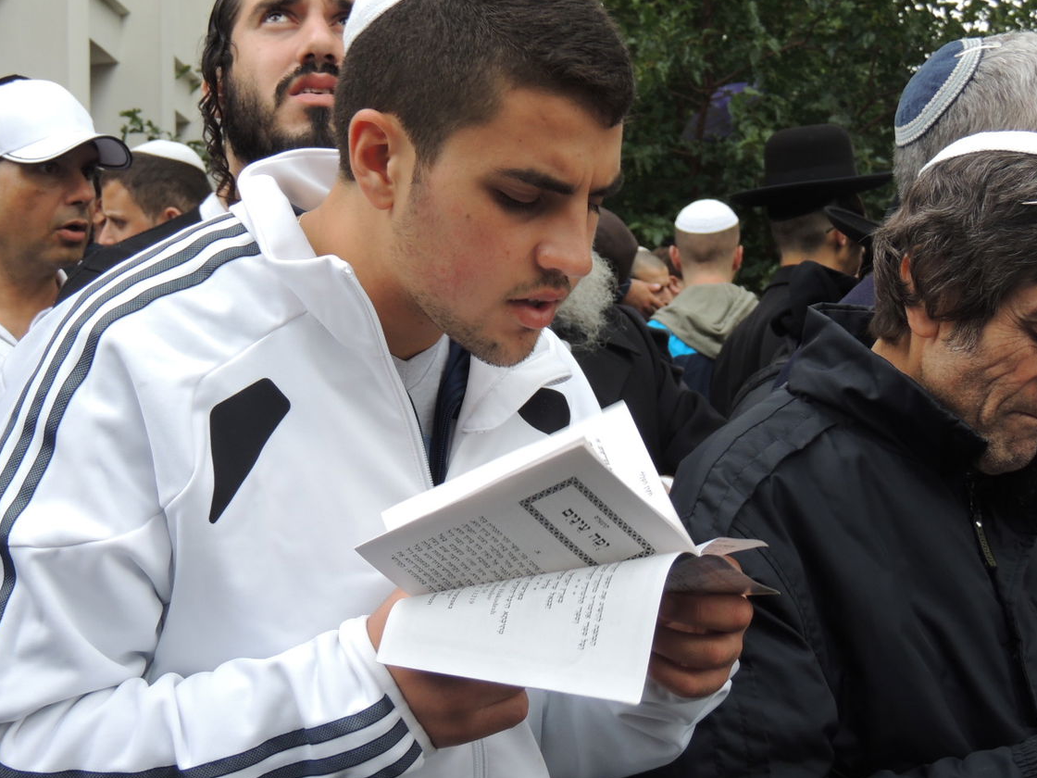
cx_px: 462
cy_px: 306
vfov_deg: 19.6
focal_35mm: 75
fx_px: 2247
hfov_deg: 26.0
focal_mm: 10.7
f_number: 3.7
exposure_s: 1/160
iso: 100
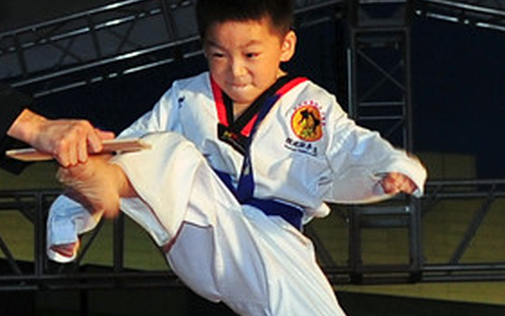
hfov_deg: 11.3
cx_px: 47
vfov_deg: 7.1
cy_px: 382
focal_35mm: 185
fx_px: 2542
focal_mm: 17
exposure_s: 1/200
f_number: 2.8
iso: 200
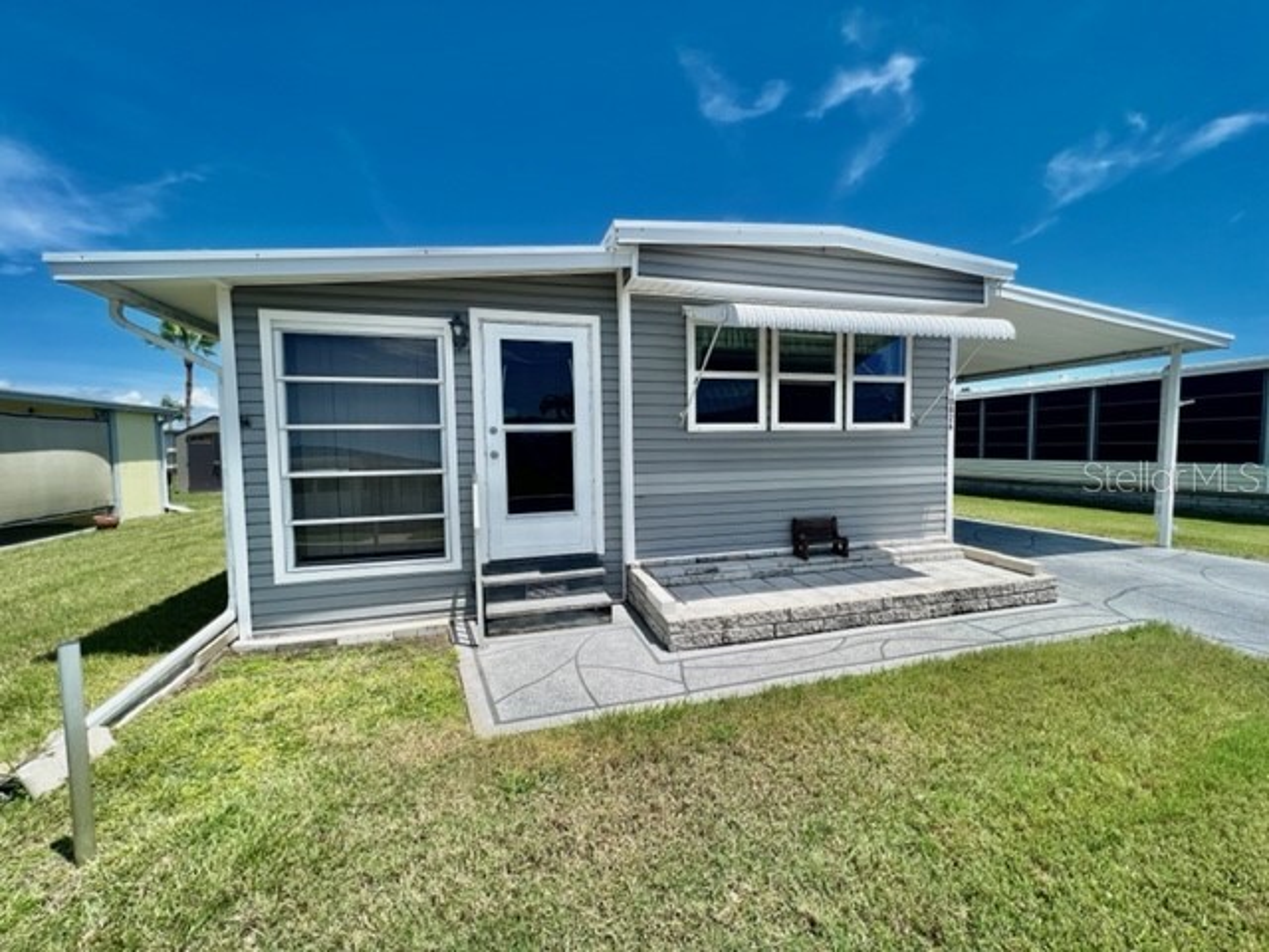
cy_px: 476
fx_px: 477
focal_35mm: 13
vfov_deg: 89.9
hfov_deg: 106.2
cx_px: 634
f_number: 1.8
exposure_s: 1/1488
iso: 32
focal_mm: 1.57
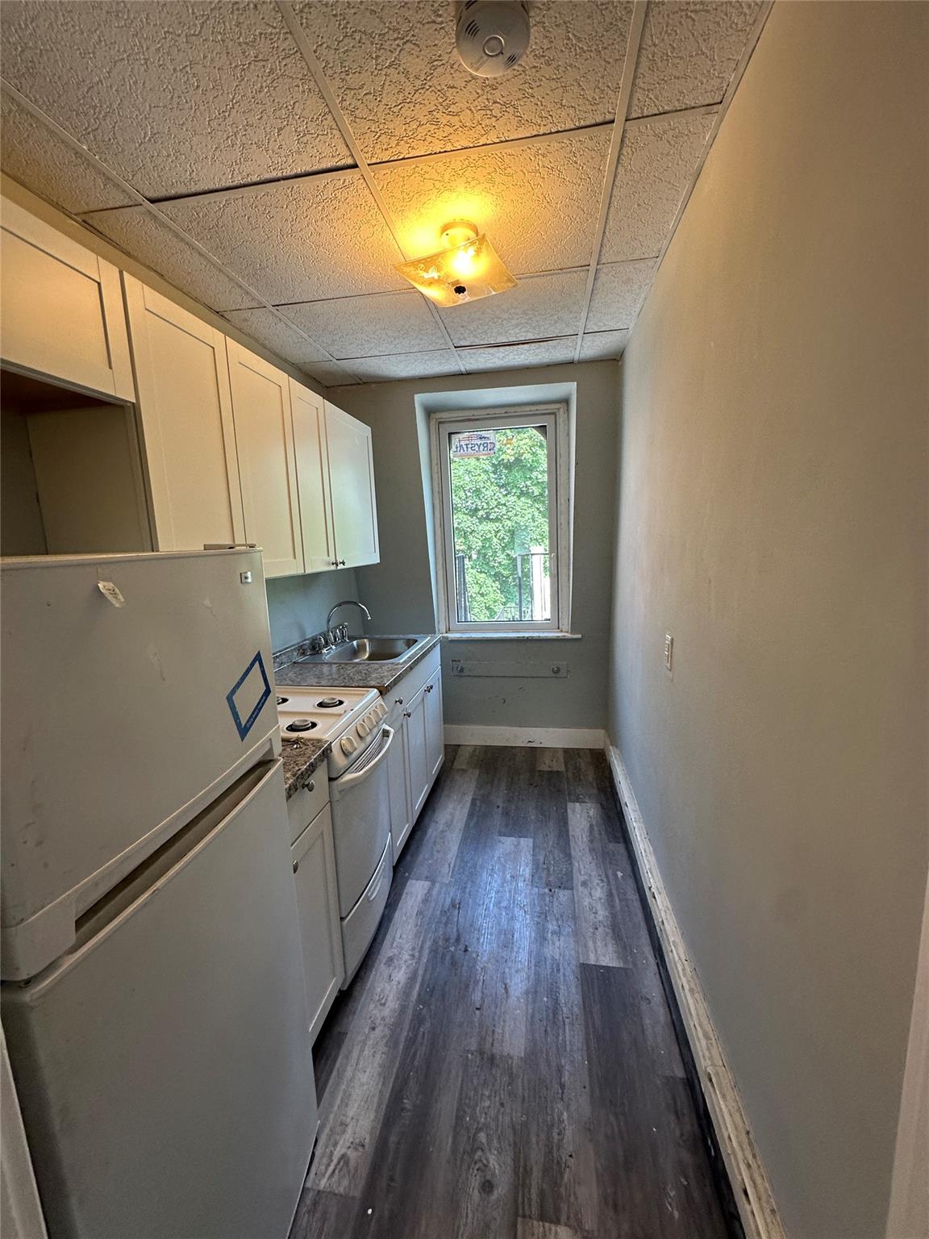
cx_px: 464
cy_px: 620
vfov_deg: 102.1
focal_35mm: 14
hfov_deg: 85.7
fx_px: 501
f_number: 2.2
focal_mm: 2.22
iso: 125
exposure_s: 1/120
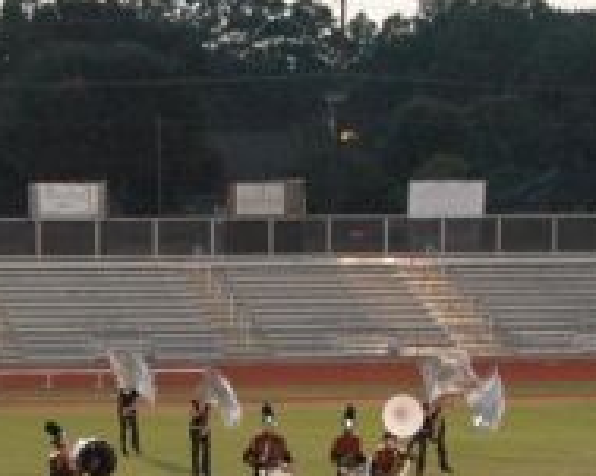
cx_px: 35
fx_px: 3491
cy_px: 640
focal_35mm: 198
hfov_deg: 9.7
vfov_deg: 7.7
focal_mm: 26
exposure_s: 1/60
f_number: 2.8
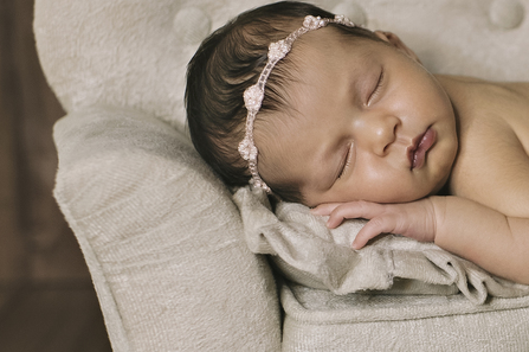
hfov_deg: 20.9
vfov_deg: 14.5
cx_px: 546
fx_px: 1380
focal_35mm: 94
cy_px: 224
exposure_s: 1/125
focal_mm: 35
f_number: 2.2
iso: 320
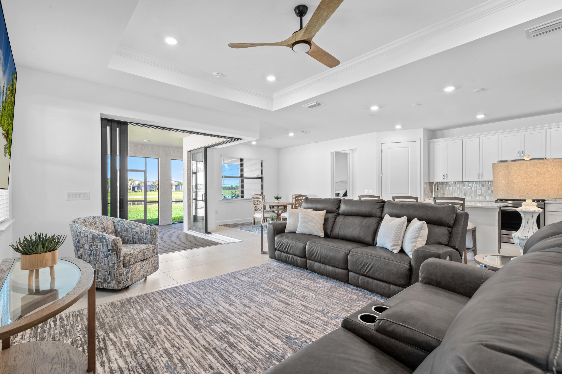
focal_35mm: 16
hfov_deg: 96.8
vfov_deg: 73.7
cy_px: 187
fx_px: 250
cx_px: 281
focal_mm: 16
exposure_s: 1/8
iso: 320
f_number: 11
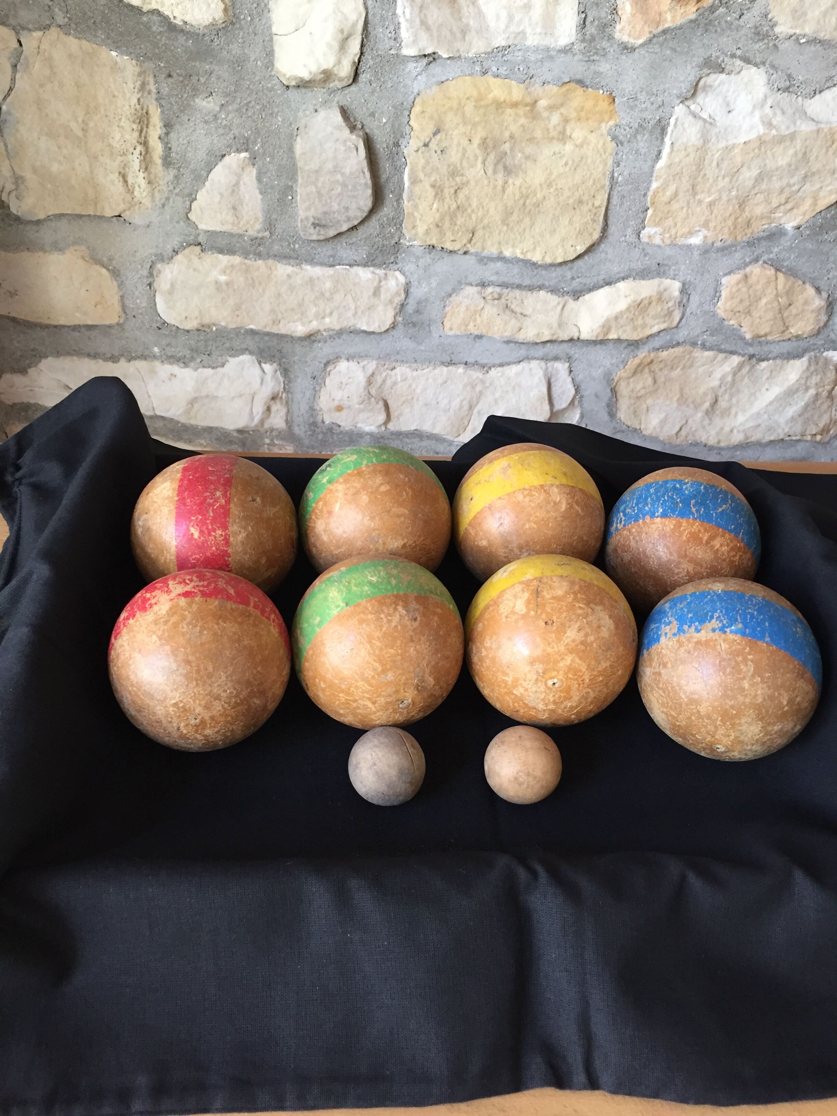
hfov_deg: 48.2
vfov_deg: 61.7
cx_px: 418
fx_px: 935
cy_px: 558
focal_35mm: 29
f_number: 2.2
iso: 160
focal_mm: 4.15
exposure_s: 1/33
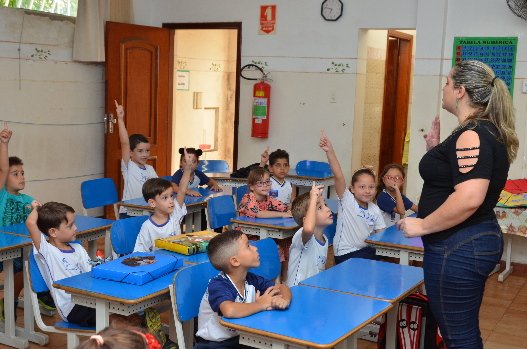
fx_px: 701
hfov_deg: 41.2
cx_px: 264
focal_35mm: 48
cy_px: 174
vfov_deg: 28.0
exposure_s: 1/60
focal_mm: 32
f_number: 7.1
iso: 800
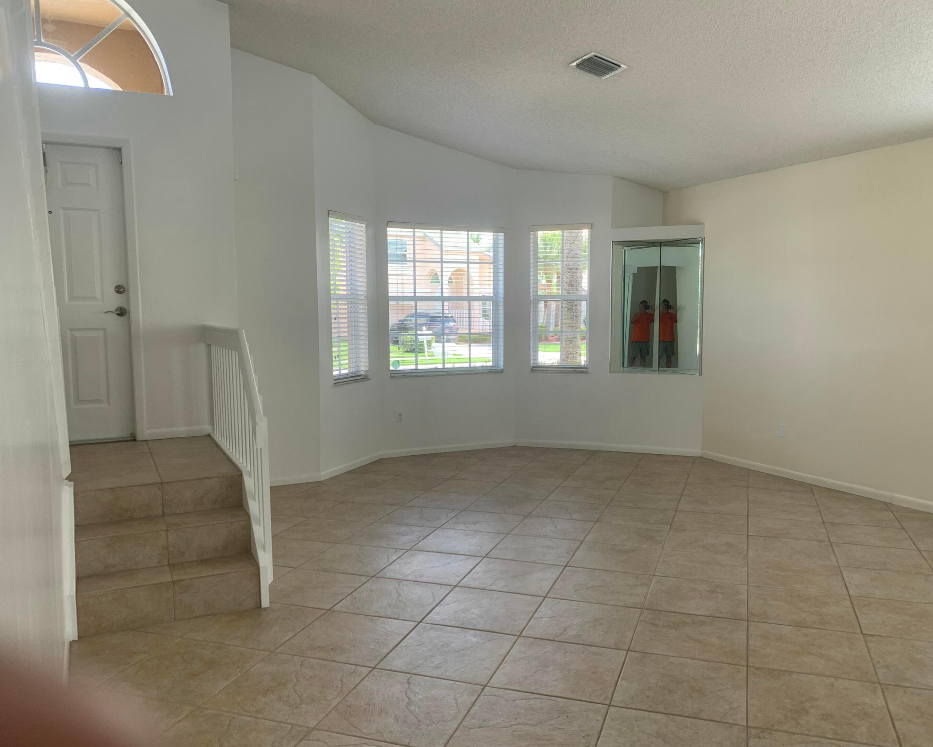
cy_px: 385
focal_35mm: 28
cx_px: 490
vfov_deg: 51.5
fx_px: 773
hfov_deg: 62.2
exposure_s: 1/121
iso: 40
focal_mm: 4.25
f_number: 1.8
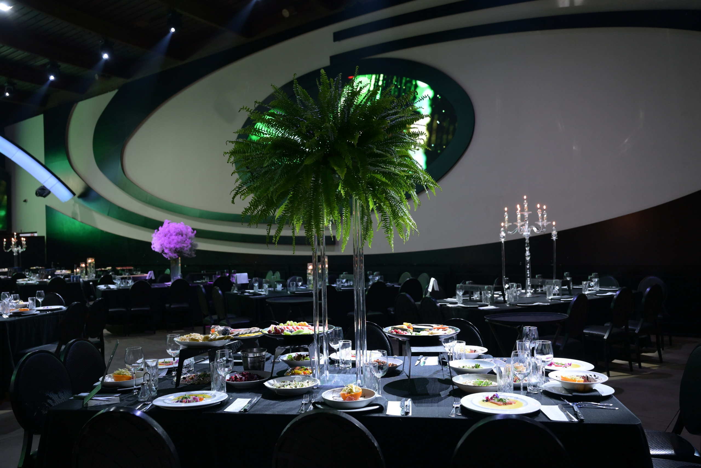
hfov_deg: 61.9
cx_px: 350
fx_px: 584
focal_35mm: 30
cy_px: 234
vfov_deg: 43.6
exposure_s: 1/80
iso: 1600
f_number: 4
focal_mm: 30
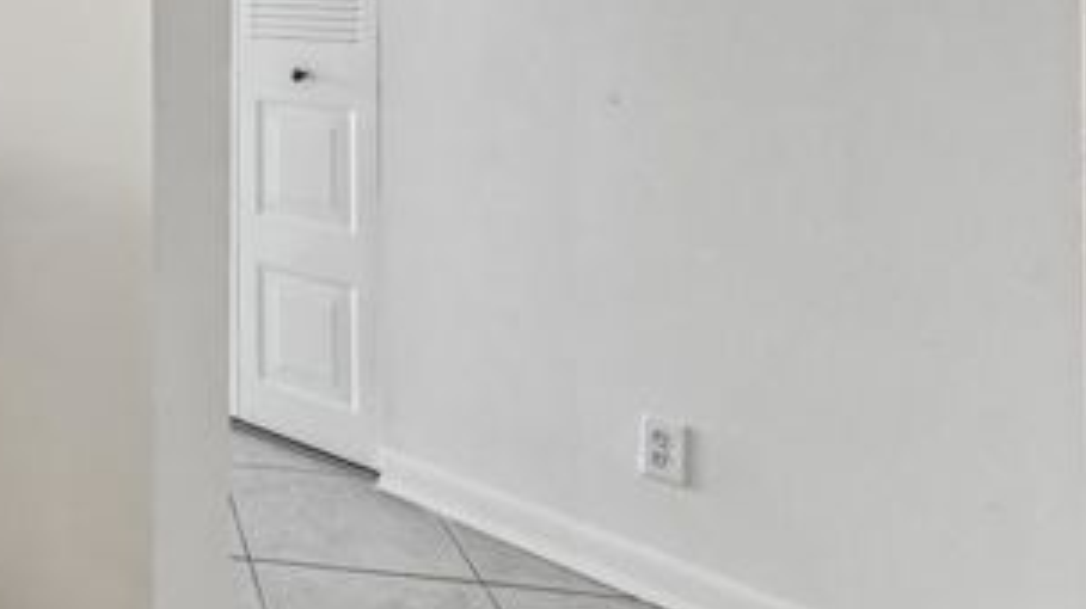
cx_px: -167
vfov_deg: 27.7
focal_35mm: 39
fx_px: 1122
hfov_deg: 39.7
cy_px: -63
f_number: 8
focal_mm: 16
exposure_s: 1/250
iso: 1600
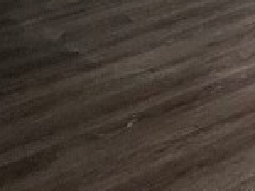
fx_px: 699
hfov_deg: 15.5
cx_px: 539
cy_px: -176
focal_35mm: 95
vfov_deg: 13.6
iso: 400
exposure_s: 1/60
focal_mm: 2.22
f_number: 2.2
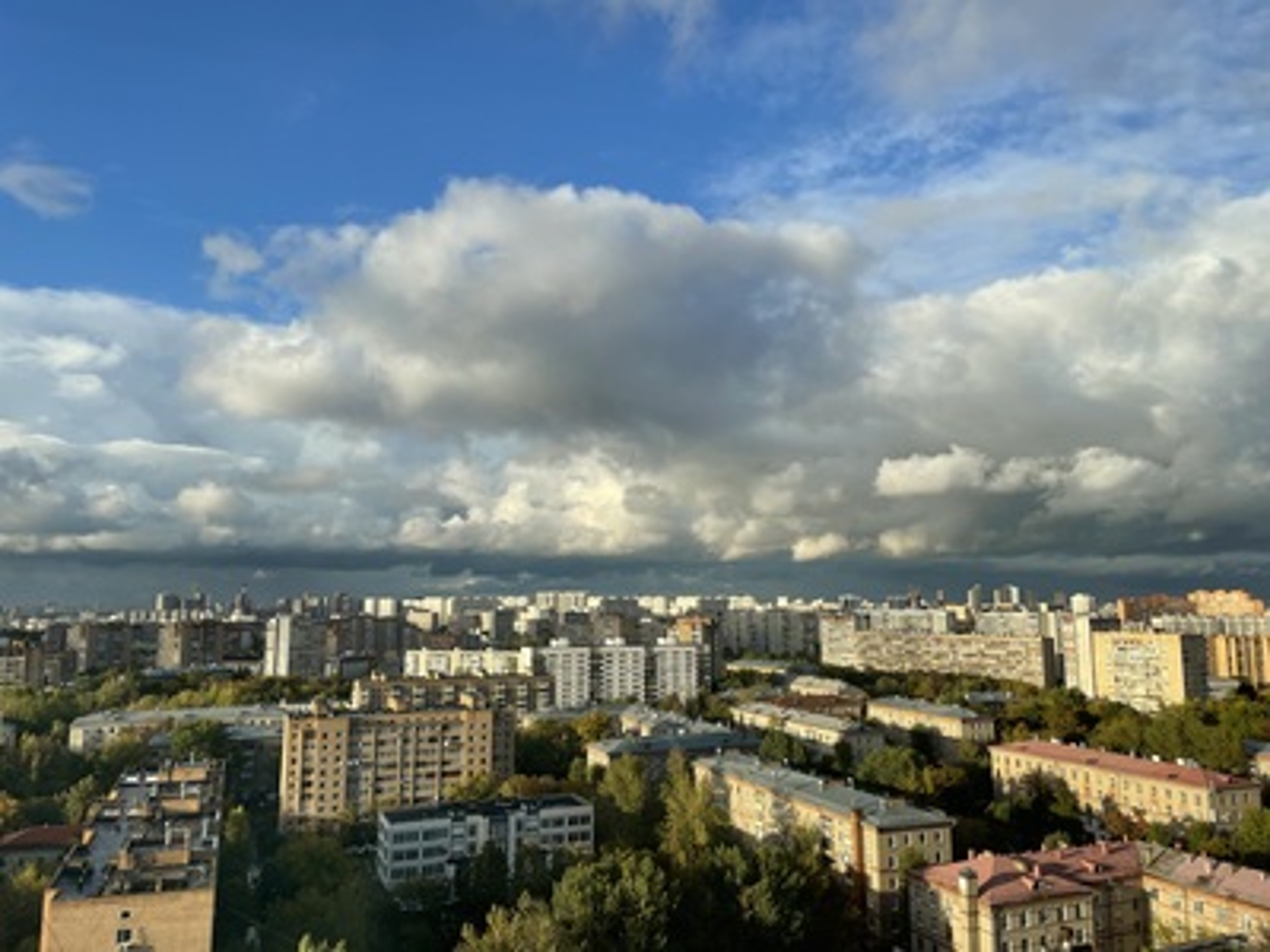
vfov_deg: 53.1
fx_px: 954
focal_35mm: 26
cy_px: 476
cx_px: 635
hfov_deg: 67.3
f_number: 1.6
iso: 32
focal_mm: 4.2
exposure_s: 1/1887
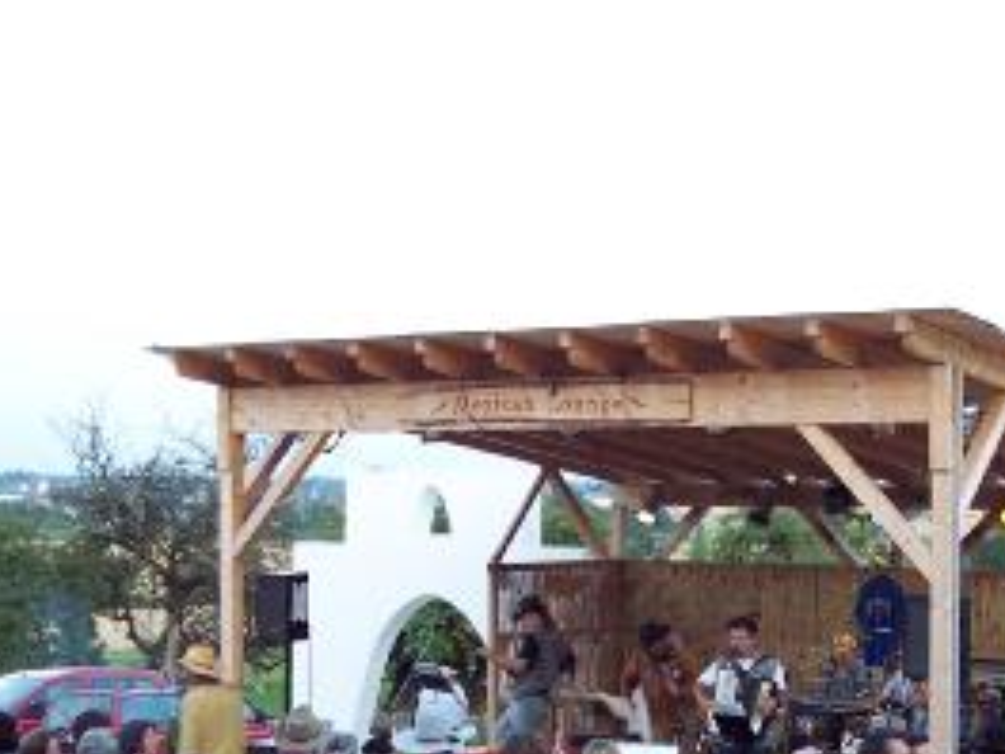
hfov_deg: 26.3
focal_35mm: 74
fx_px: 2148
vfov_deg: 19.7
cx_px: 556
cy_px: 600
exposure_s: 1/30
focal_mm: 8
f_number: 3.4
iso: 140
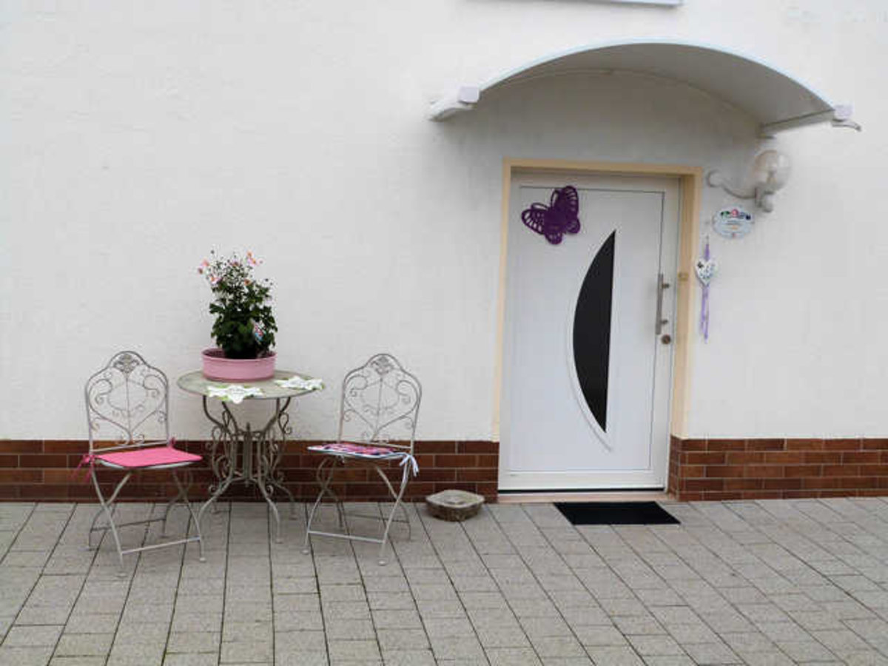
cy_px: 333
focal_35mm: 43
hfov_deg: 43.9
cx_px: 444
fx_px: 1103
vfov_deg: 33.6
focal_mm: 7.6
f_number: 4
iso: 100
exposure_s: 1/250
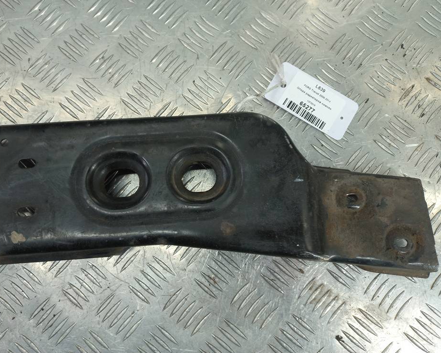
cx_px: 206
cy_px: 174
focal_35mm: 27
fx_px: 352
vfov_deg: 53.2
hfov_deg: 64.0
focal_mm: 4.6
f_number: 1.8
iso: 50
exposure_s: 1/50
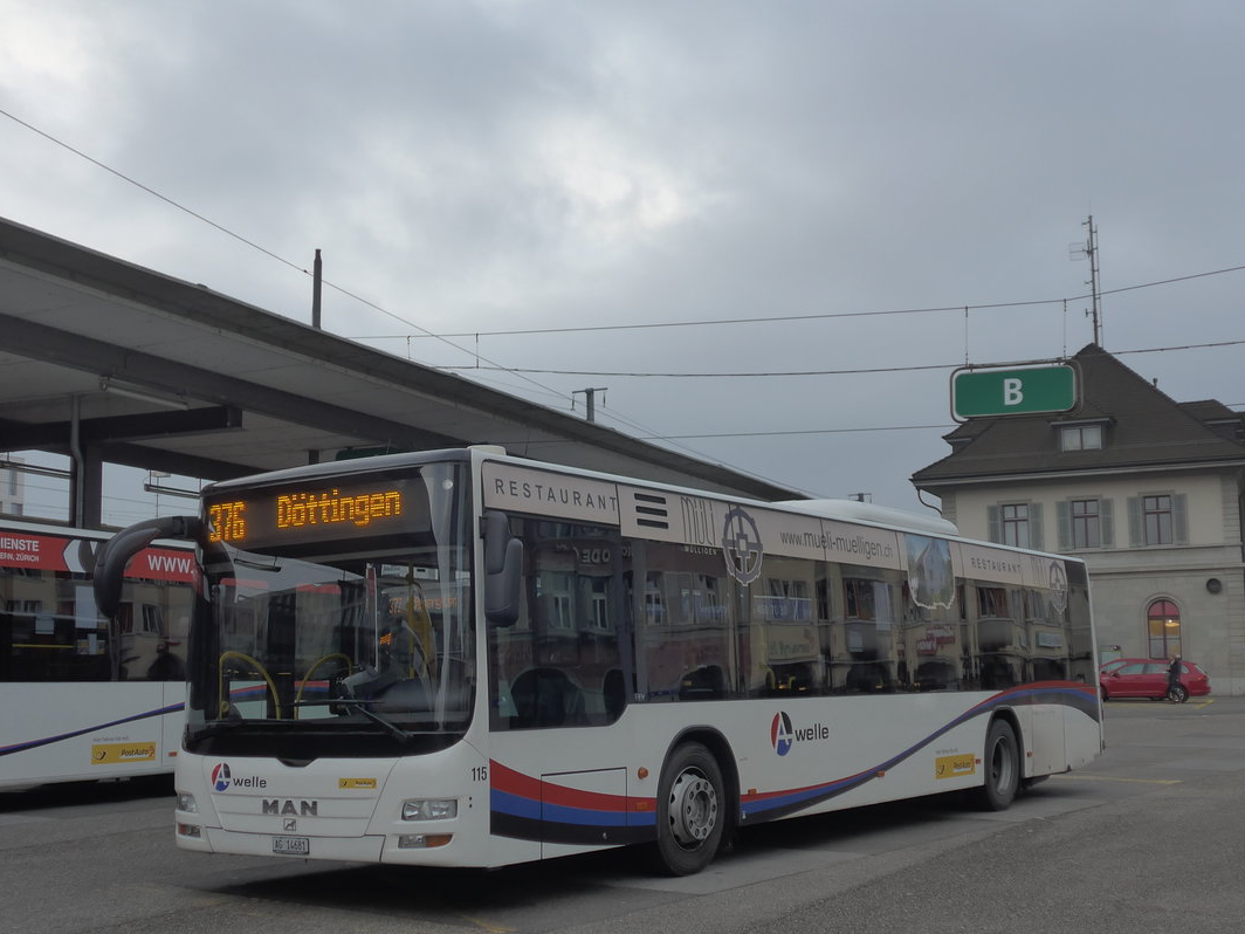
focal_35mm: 44
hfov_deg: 42.9
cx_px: 613
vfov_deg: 32.8
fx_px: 1583
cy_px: 516
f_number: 2.5
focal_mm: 8
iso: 160
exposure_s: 1/400
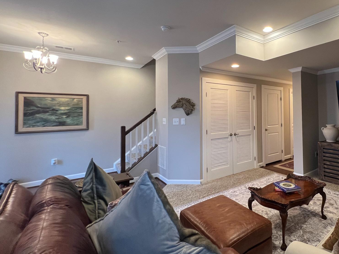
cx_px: 231
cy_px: 108
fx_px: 176
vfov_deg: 71.2
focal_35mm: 18
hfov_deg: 84.2
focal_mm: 1.57
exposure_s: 1/91
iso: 250
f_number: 1.8
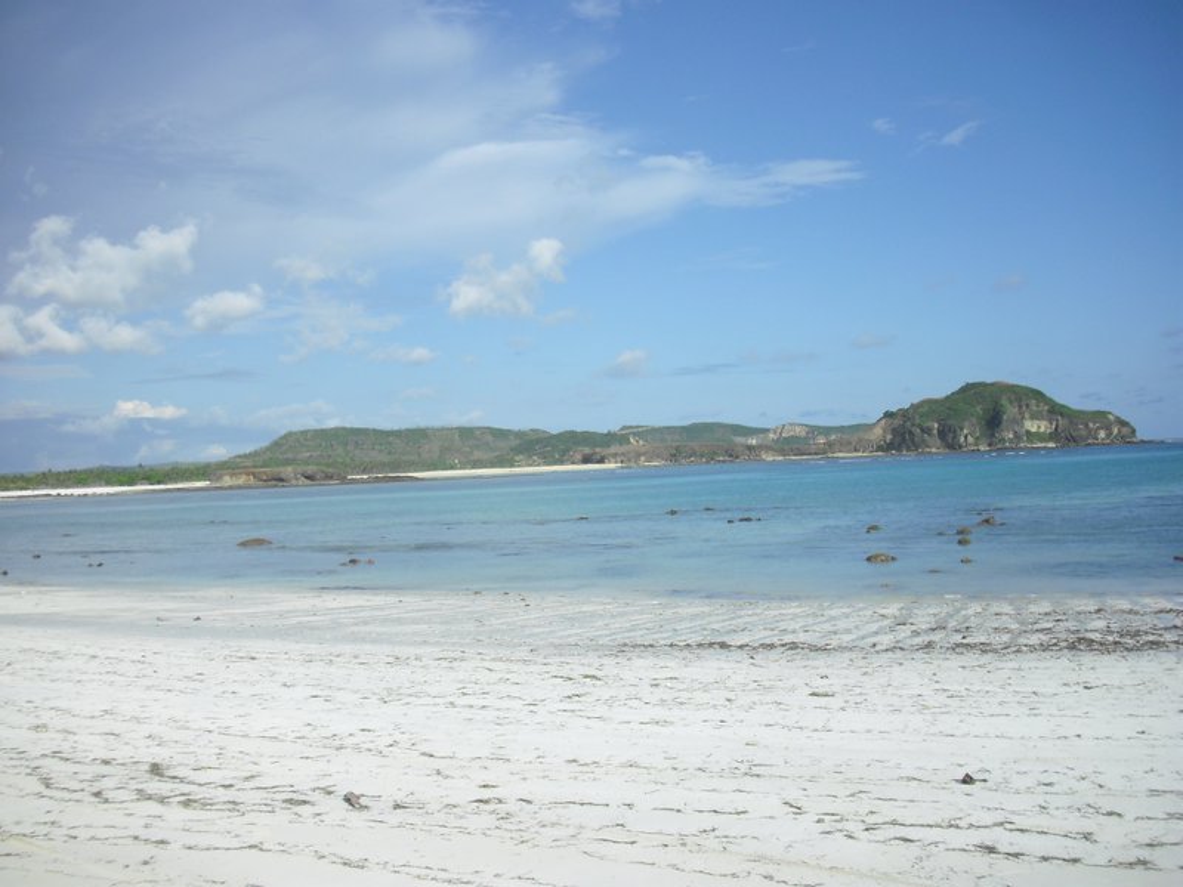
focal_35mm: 38
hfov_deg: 49.0
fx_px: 1299
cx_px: 592
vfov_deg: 37.7
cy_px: 444
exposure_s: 1/400
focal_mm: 6.2
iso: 100
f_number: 8
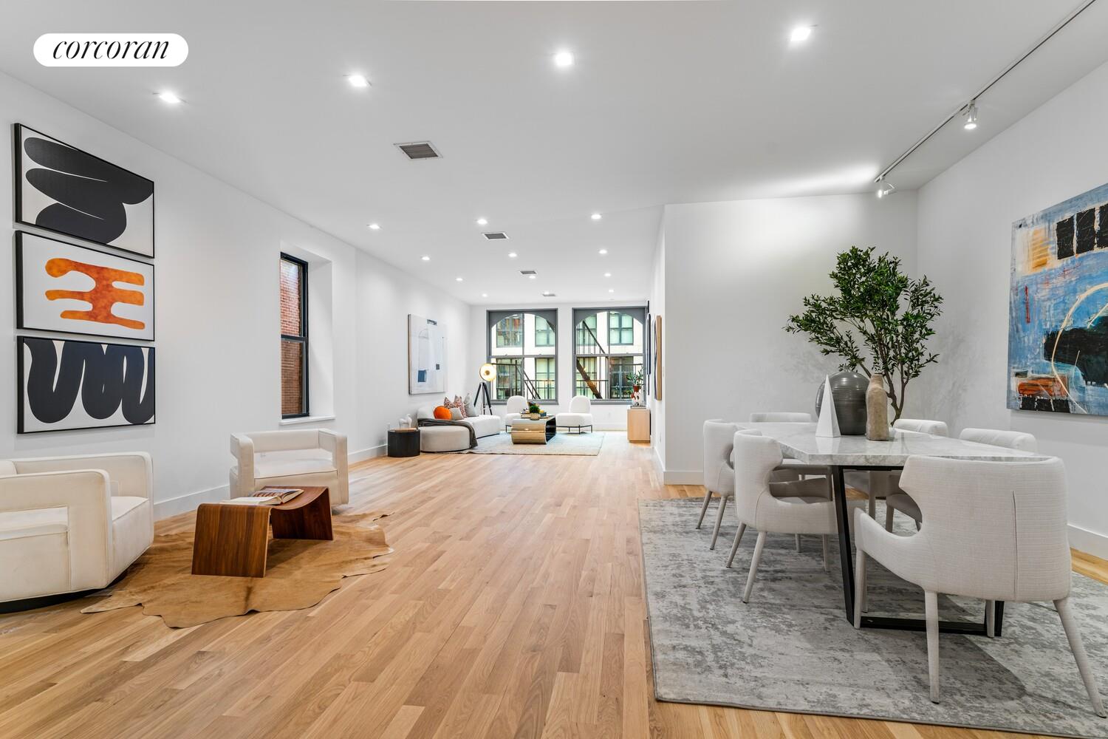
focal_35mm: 17
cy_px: 370
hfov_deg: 93.6
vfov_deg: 70.8
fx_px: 520
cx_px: 554
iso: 200
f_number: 7.1
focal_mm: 16.9
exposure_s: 1/2.5
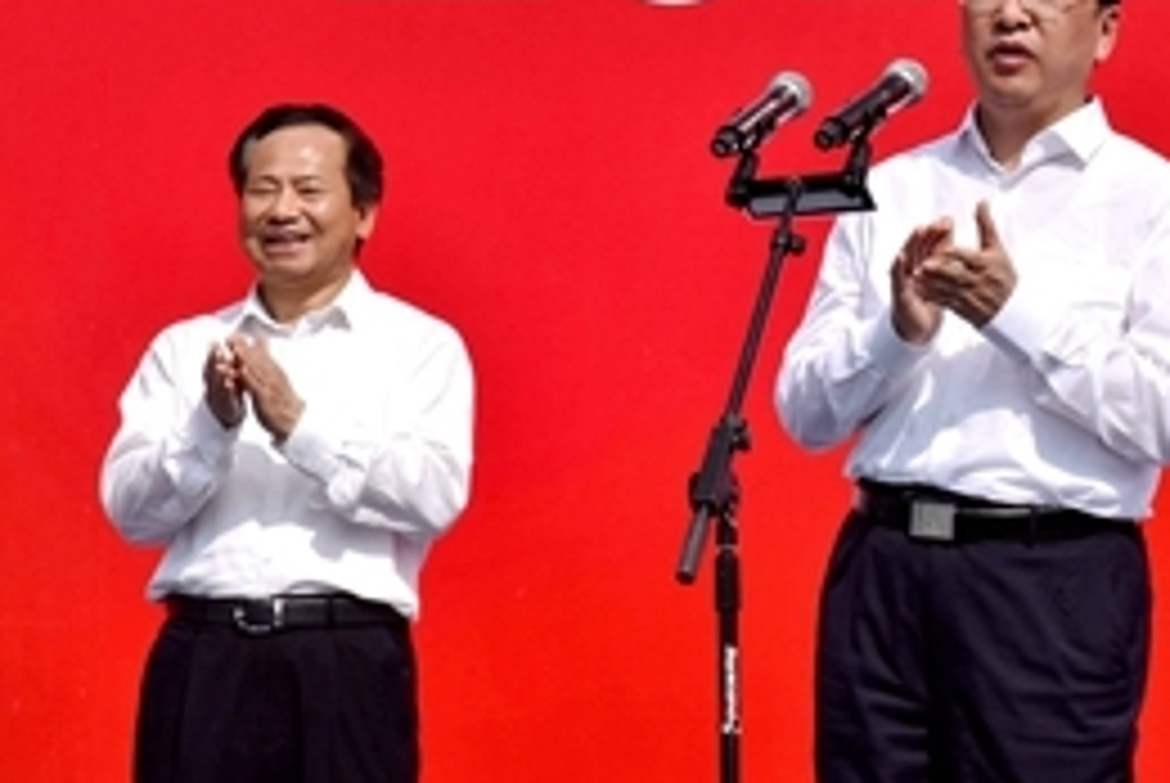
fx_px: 7516
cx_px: 950
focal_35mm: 231
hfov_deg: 8.9
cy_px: 292
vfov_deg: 6.0
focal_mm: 120
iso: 3200
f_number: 16
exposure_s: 1/4000
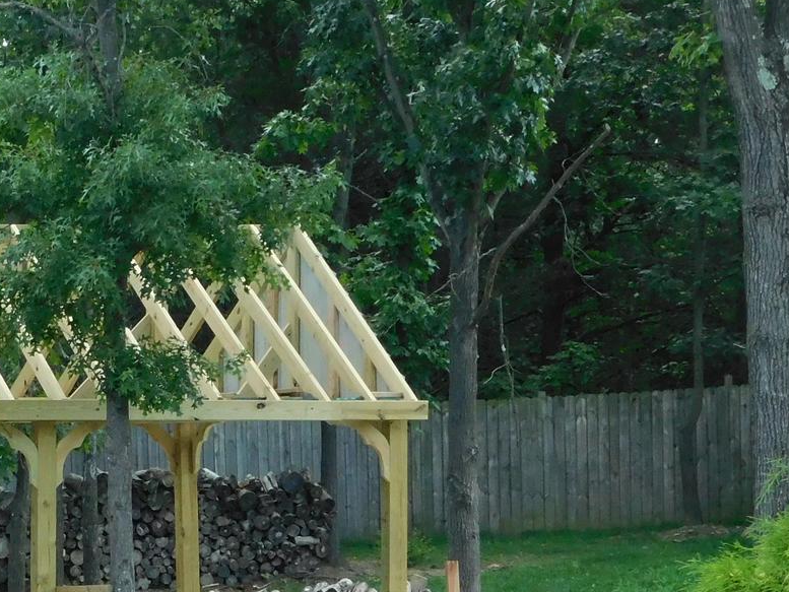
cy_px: 446
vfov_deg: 8.5
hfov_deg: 11.2
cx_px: -95
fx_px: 3967
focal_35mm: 174
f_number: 4.2
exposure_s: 1/400
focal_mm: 11.7
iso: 400
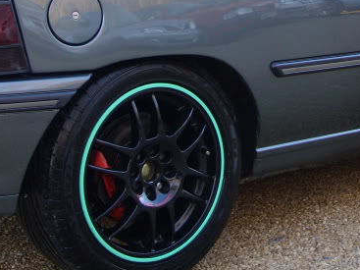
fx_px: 1102
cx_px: 246
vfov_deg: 13.7
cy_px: -12
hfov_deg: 18.5
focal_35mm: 106
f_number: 2.8
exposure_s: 1/64
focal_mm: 7.8
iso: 50
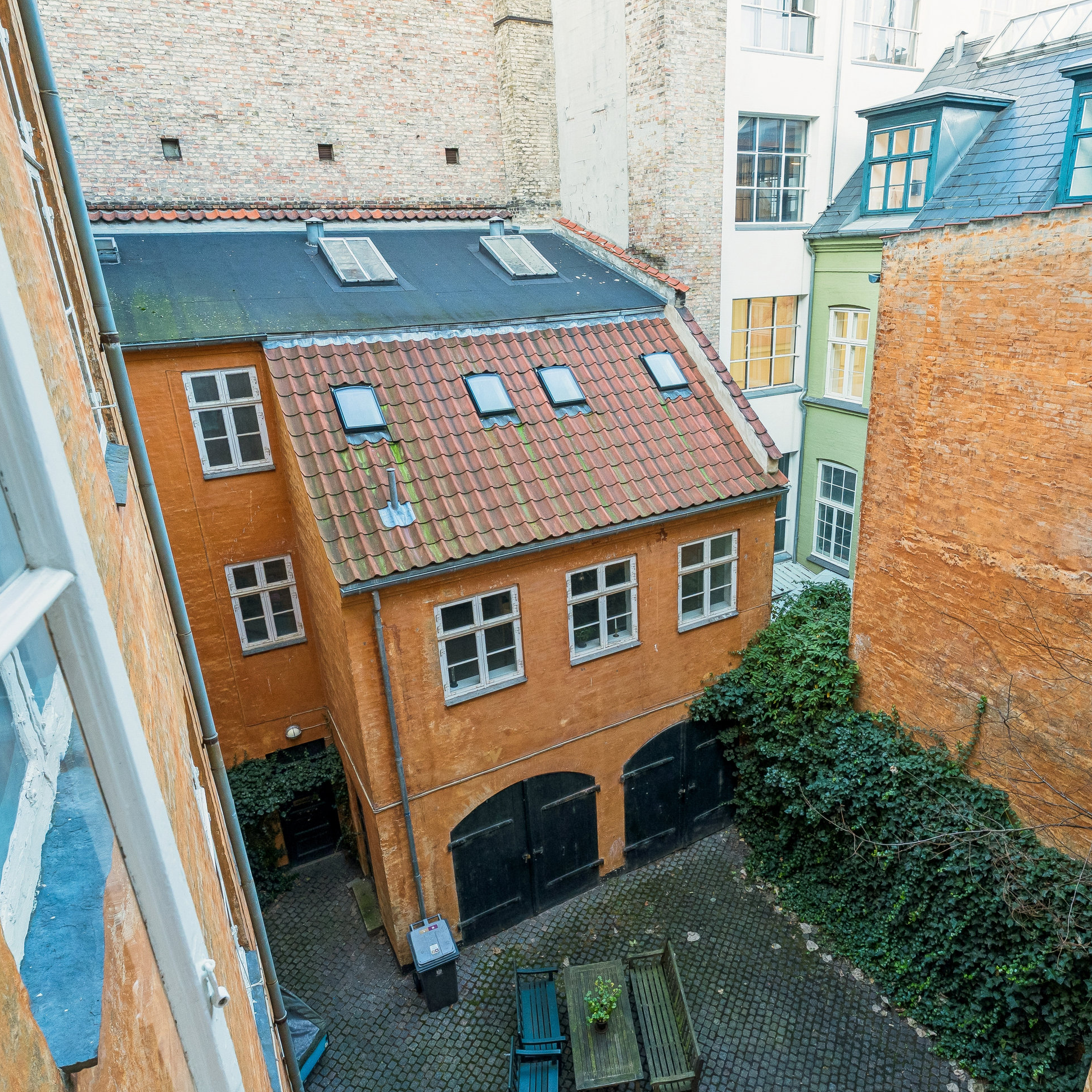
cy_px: 536
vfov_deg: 69.0
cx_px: 616
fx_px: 794
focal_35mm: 22
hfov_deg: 68.7
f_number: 7.1
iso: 400
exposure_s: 1/40
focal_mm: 11.3
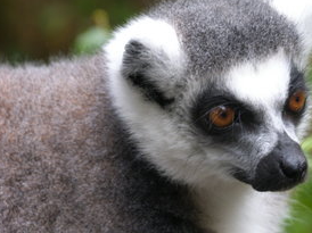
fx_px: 3674
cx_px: 206
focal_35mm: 408
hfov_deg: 4.9
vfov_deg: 3.6
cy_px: 115
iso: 100
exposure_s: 1/50
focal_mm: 74.6
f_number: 4.6
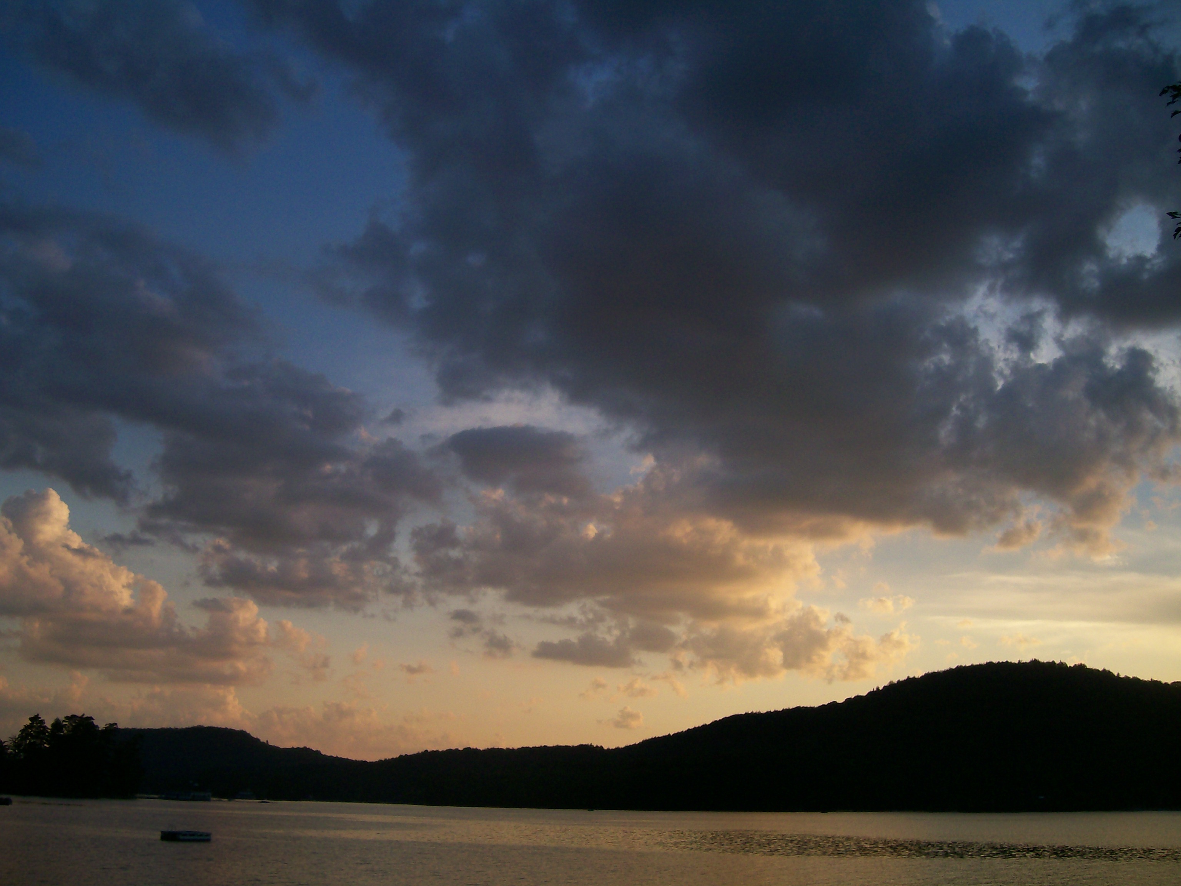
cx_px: 590
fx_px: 1194
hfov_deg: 52.6
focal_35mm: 35
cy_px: 443
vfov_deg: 40.7
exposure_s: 1/653
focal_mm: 5.8
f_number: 2.8
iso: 80
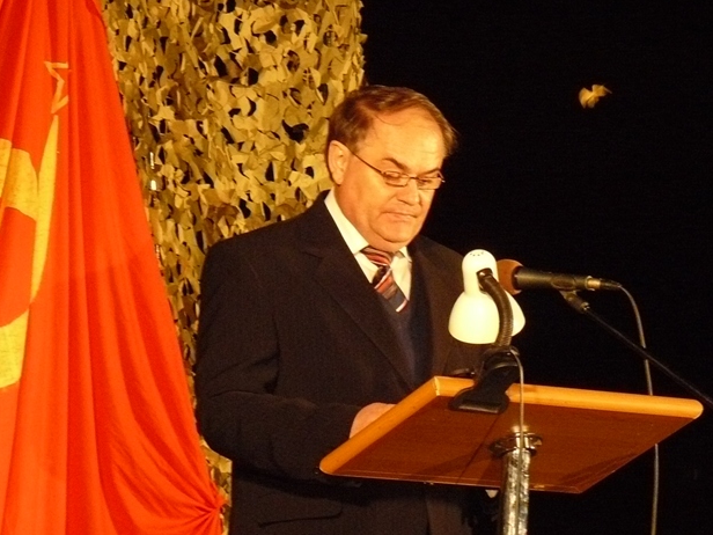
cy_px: 271
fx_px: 3769
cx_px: 367
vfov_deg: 8.1
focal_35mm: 183
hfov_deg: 10.8
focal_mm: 19.5
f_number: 3.2
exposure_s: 1/40
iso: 400
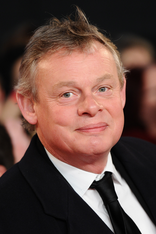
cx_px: 78
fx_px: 1301
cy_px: 117
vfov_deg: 10.3
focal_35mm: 200
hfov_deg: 6.9
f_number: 4
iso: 1600
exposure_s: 1/250
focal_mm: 200
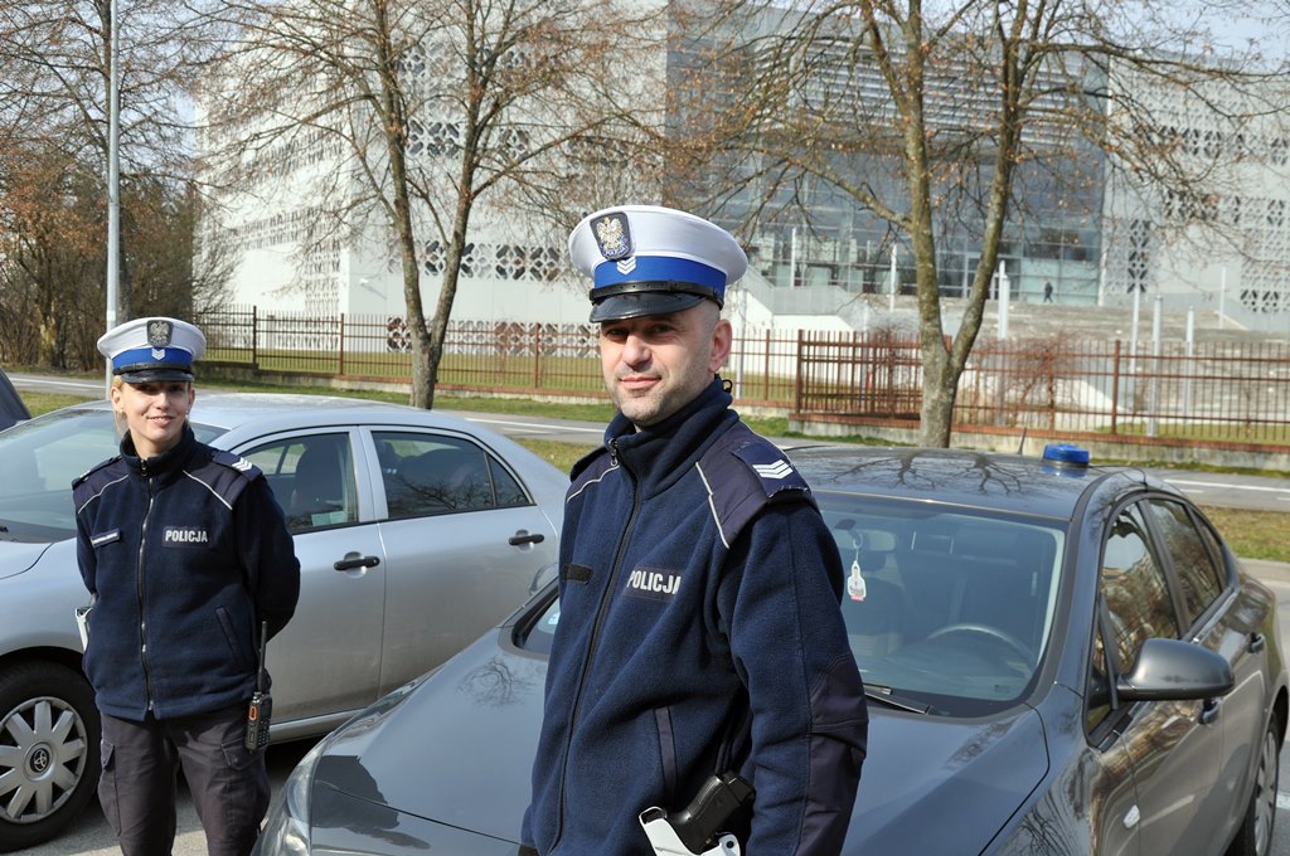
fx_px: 1610
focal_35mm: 45
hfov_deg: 43.7
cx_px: 645
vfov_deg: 29.8
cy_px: 428
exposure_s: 1/250
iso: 200
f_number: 8
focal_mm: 30
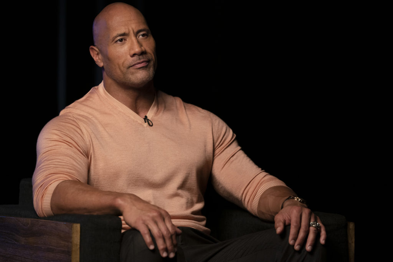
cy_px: 131
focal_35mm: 178
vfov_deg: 7.7
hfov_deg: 11.5
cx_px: 196
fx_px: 1943
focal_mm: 178
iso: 1600
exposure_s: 1/160
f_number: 4
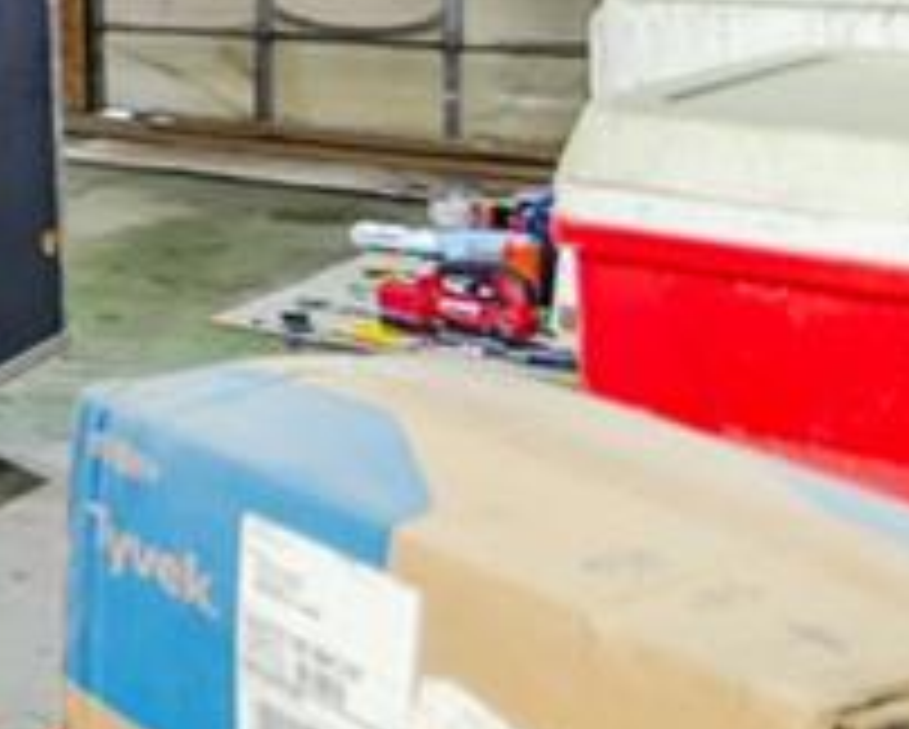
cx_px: -1228
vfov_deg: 19.3
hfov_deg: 15.3
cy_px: -97
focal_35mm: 76
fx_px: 2047
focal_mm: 16
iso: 320
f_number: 2.8
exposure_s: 1/250
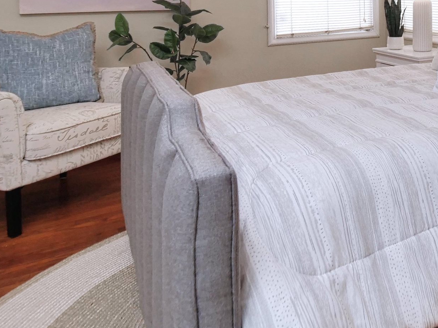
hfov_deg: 45.1
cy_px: 1
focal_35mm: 35
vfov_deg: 36.6
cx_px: 432
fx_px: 443
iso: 800
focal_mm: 7
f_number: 4
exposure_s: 1/160
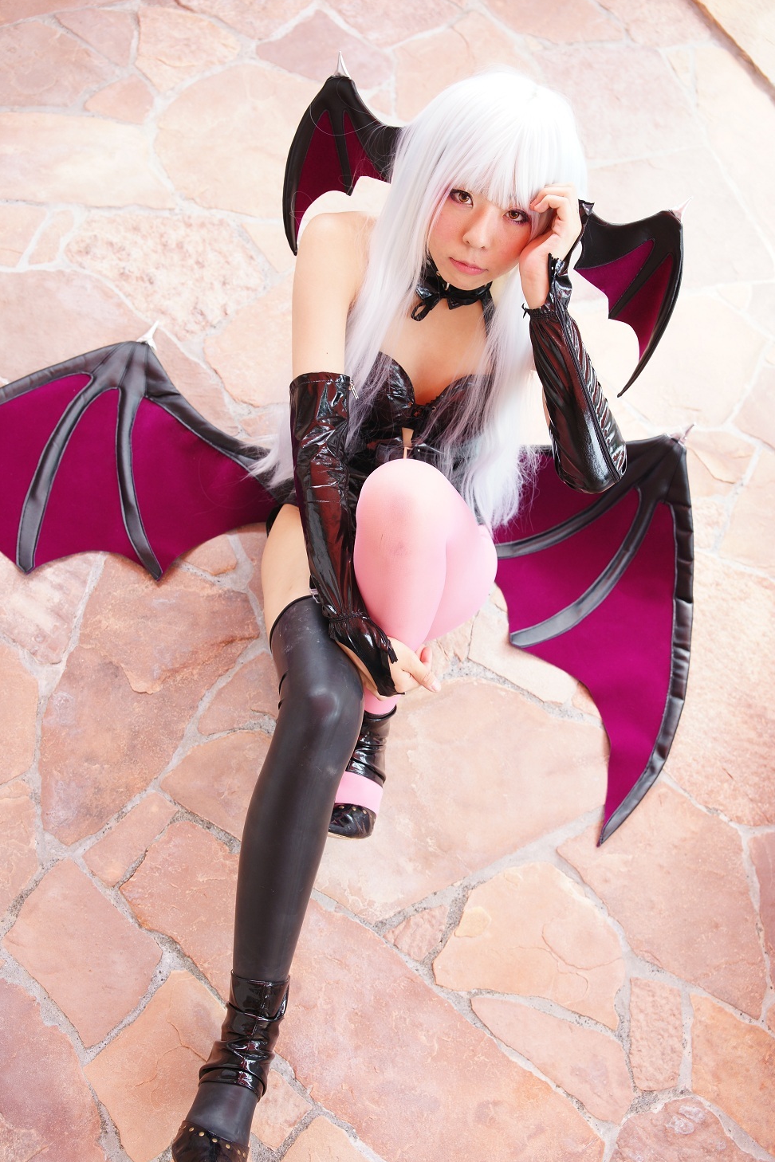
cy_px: 575
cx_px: 383
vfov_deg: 53.1
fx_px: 1162
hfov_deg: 36.9
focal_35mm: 36
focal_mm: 35
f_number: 4
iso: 200
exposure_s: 1/60
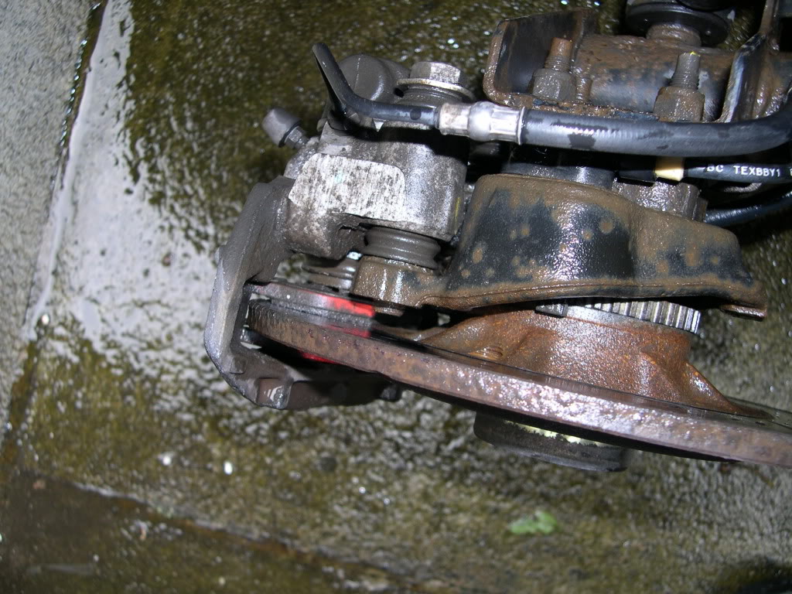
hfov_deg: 49.0
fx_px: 869
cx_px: 396
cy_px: 297
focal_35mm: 38
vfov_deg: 37.7
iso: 100
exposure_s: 1/60
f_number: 2.8
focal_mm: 8
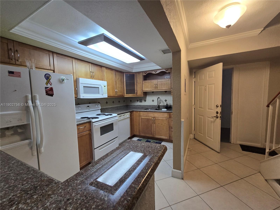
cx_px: 140
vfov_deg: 89.9
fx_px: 105
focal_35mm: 13
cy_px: 105
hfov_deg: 106.2
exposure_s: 1/60
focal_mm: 2.2
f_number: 2.2
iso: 200
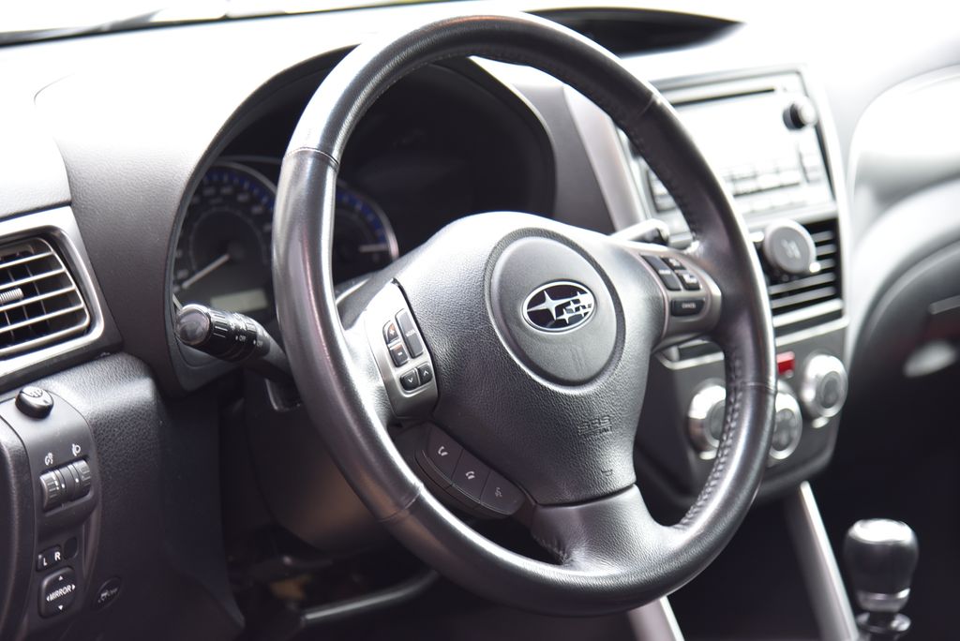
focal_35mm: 95
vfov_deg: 14.4
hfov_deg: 21.4
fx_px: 2535
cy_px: 320
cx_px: 480
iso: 500
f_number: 4
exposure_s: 1/30
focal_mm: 95
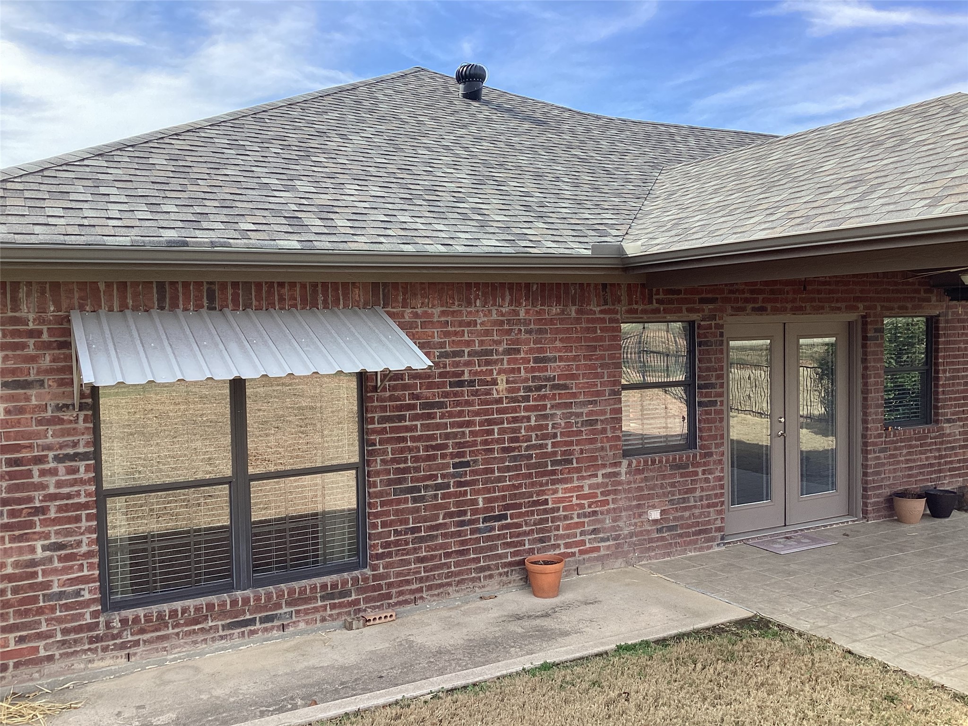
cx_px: 484
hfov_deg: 58.4
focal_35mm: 31
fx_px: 867
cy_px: 363
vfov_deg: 45.4
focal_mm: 3.3
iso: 25
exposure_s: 1/374
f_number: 2.4
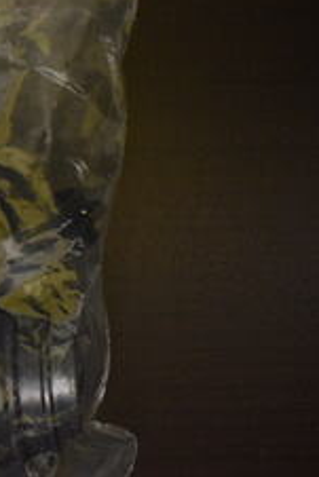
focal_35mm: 73
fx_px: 969
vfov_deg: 27.4
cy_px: 135
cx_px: -279
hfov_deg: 15.6
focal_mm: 18
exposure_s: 1/60
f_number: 4
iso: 1000
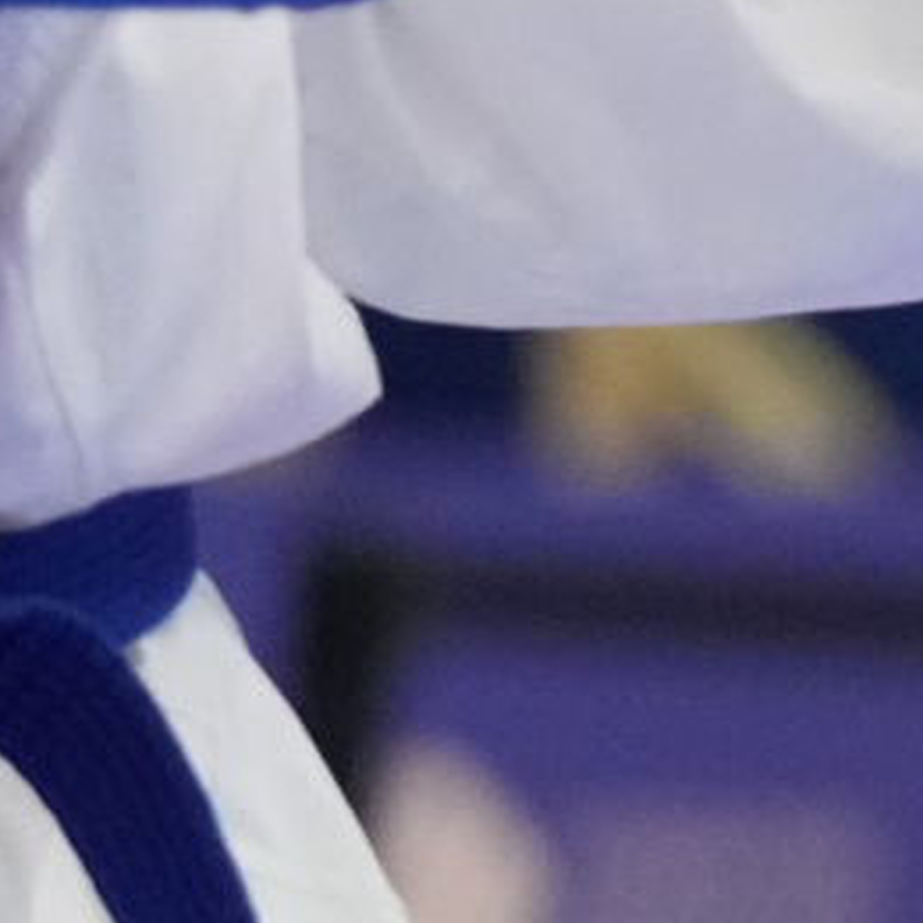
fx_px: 34481
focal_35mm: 1143
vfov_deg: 1.5
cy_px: 302
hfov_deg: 1.5
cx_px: 4004
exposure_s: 1/1000
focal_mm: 140
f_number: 2.8
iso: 4000
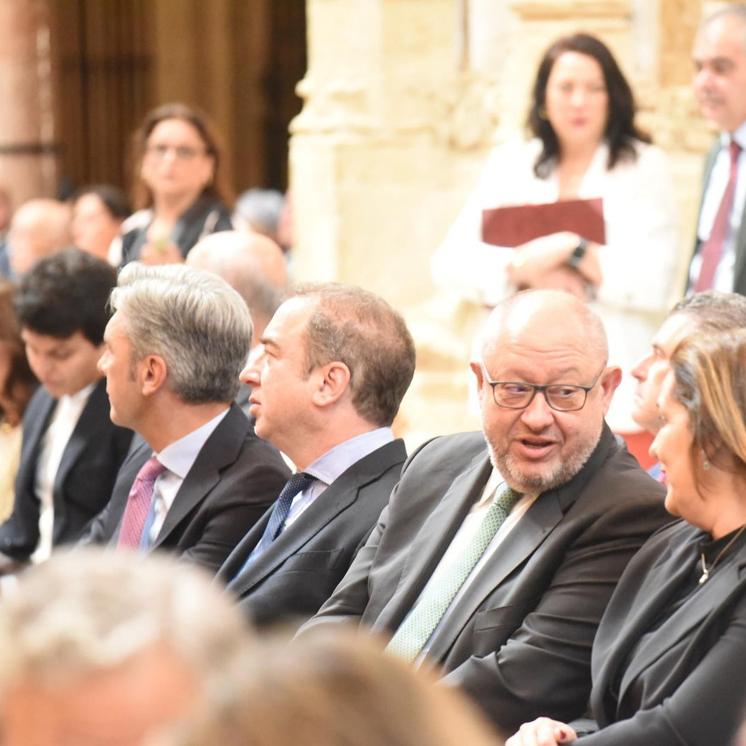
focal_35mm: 256
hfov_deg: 6.8
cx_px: 548
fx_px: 6242
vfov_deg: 6.8
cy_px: 373
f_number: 4
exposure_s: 1/100
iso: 10000
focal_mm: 200
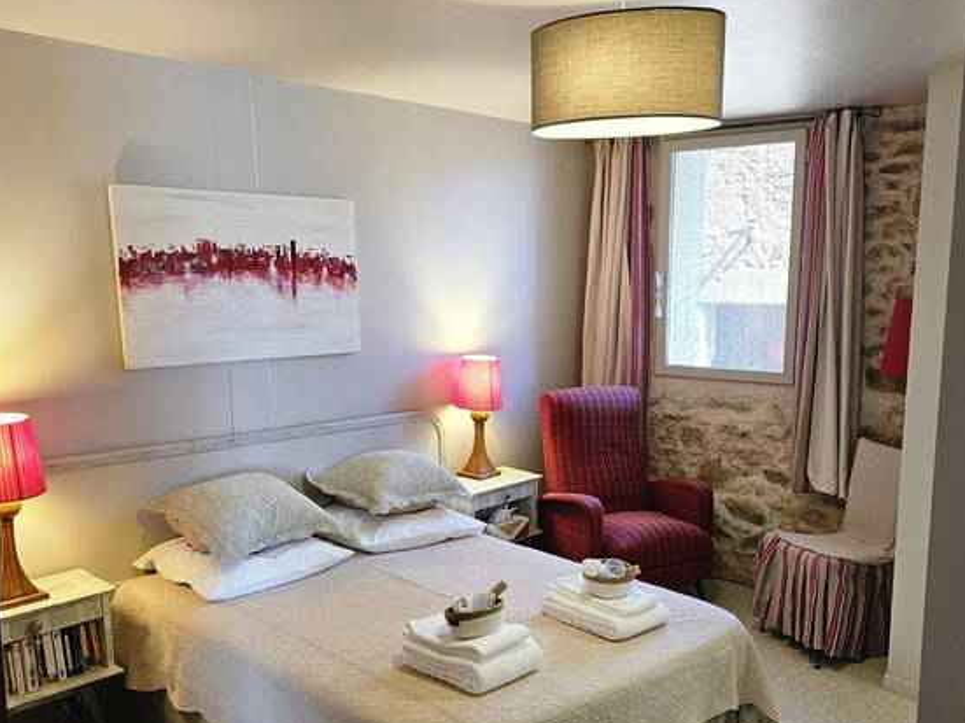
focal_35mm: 33
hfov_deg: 55.0
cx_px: 576
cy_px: 425
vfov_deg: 42.8
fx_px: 920
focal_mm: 6.3
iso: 800
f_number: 1.7
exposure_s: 1/101
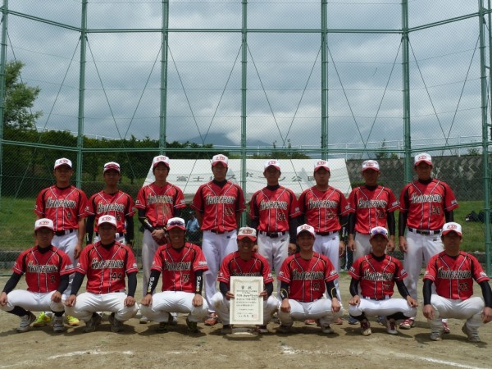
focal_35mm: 44
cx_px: 246
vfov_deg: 32.9
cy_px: 184
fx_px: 625
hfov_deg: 42.9
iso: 80
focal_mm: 7.3
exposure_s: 1/500
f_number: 5.6
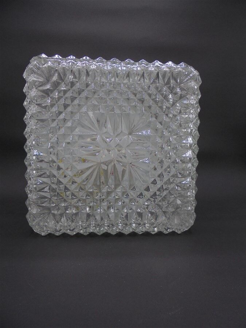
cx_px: 123
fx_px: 246
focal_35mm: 26
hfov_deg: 53.1
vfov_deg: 67.3
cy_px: 164
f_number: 3.5
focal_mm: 4.6
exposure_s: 1/250
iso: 100
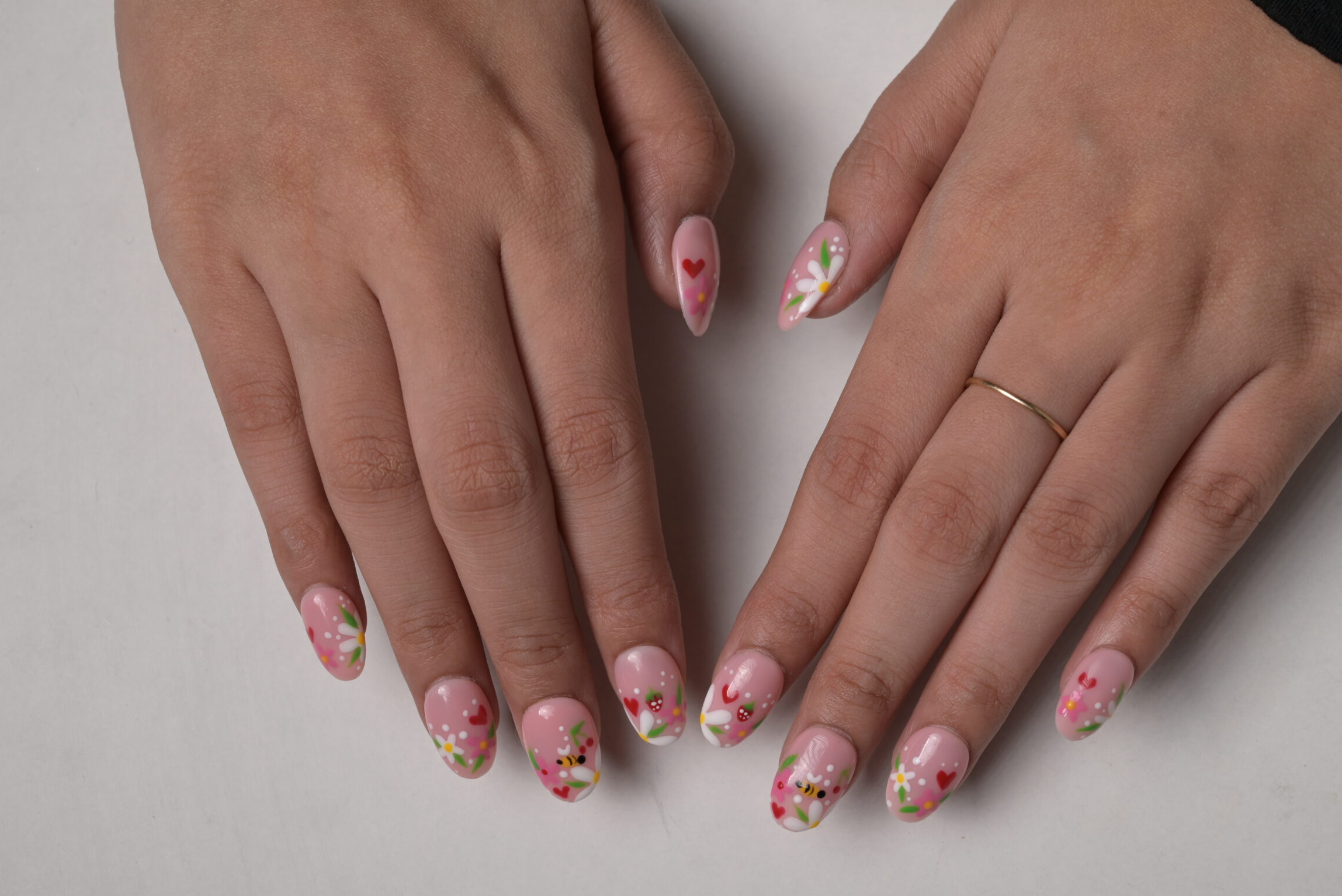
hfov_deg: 26.0
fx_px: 2909
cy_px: 485
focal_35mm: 78
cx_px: 736
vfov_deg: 17.5
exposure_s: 1/160
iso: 125
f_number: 9
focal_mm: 70
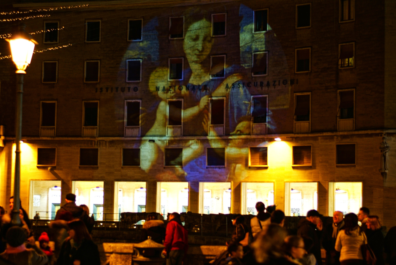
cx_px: 198
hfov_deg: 27.0
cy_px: 132
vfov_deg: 18.2
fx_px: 826
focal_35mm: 75
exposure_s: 1/20
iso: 400
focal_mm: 50
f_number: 2.4
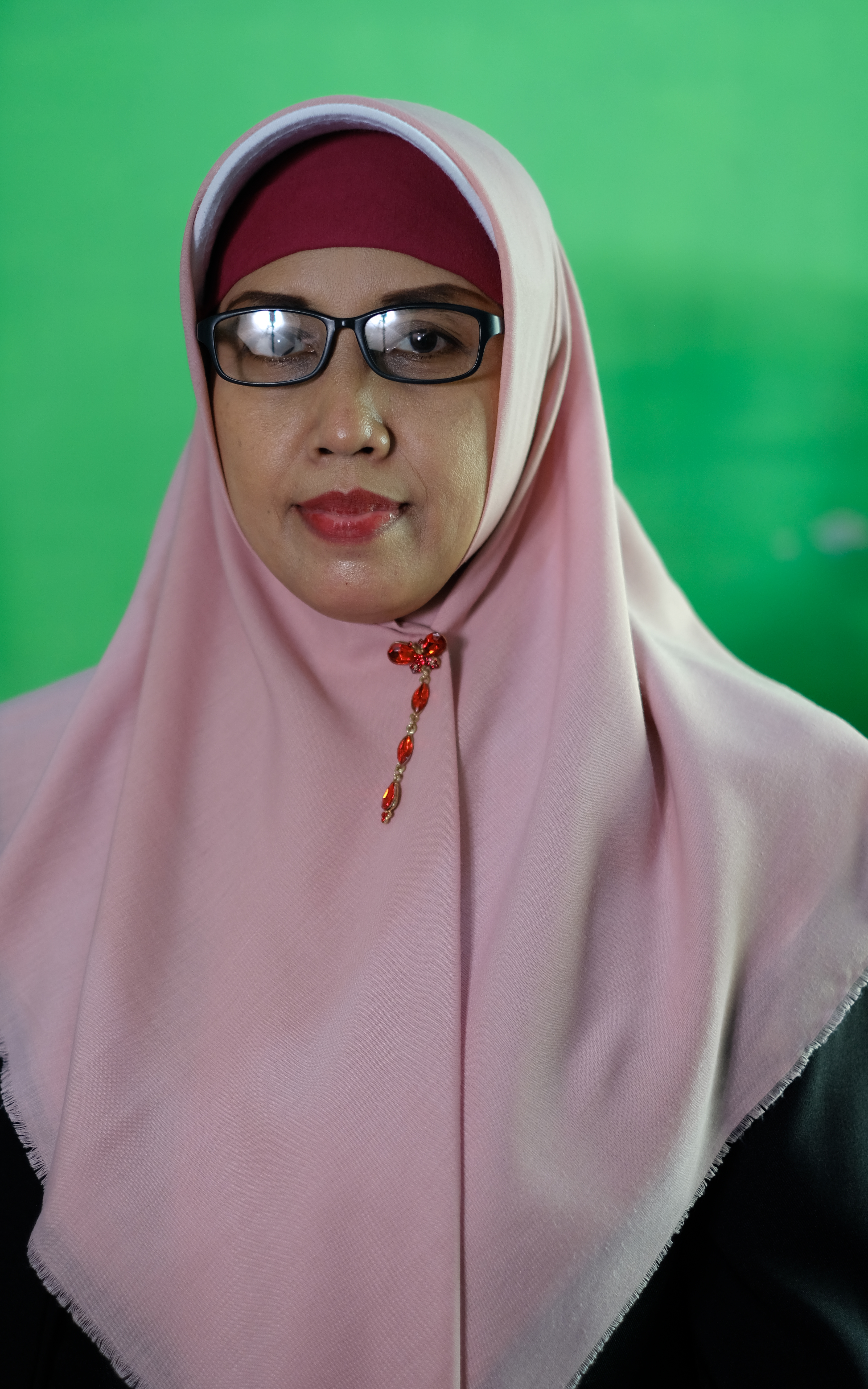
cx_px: 400
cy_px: 688
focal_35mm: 55
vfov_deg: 36.9
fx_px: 2082
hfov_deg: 23.5
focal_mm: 35
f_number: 1.6
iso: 320
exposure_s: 1/125
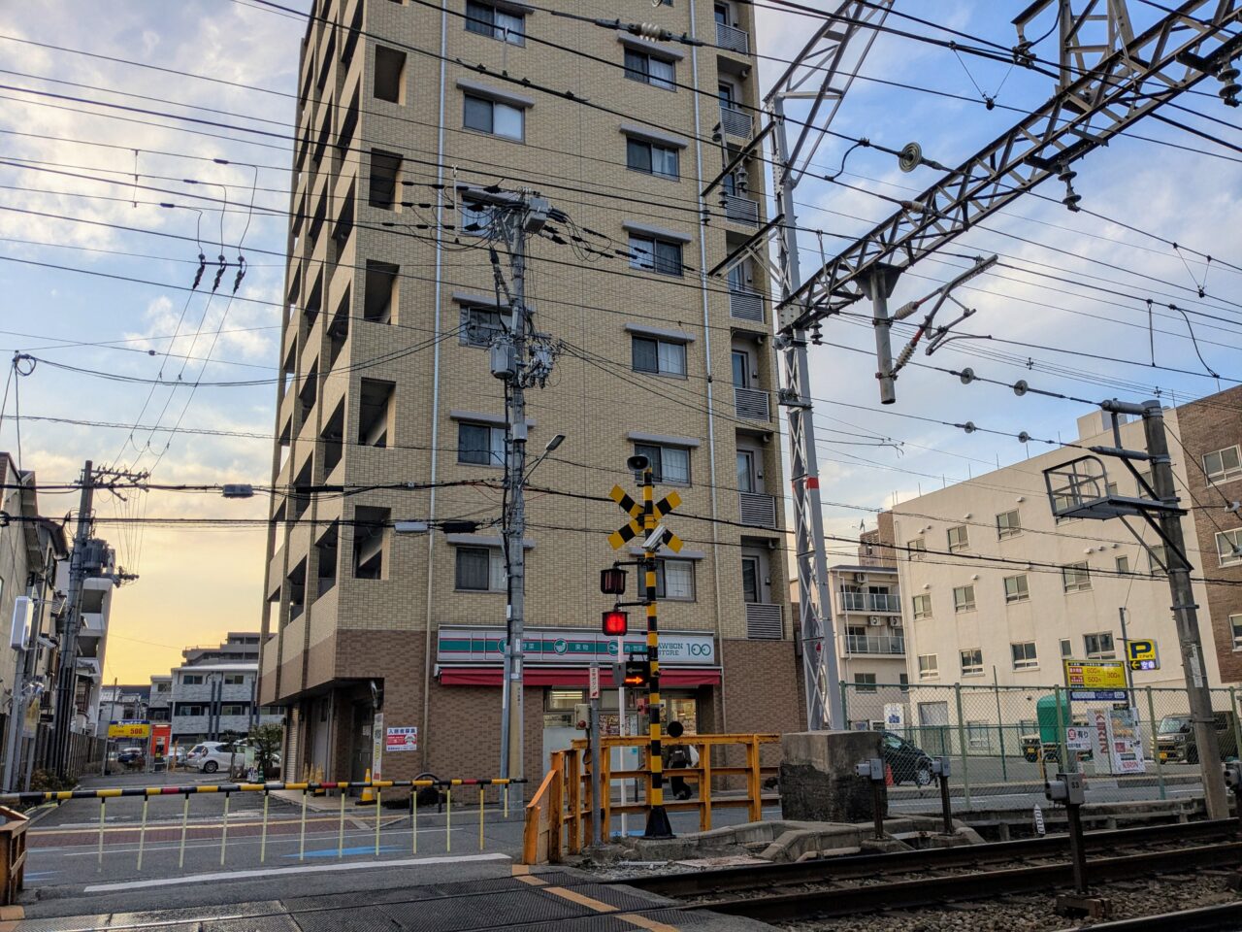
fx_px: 969
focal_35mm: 27
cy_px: 466
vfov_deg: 51.4
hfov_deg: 65.3
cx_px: 621
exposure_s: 1/867
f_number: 1.73
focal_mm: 4.38
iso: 25
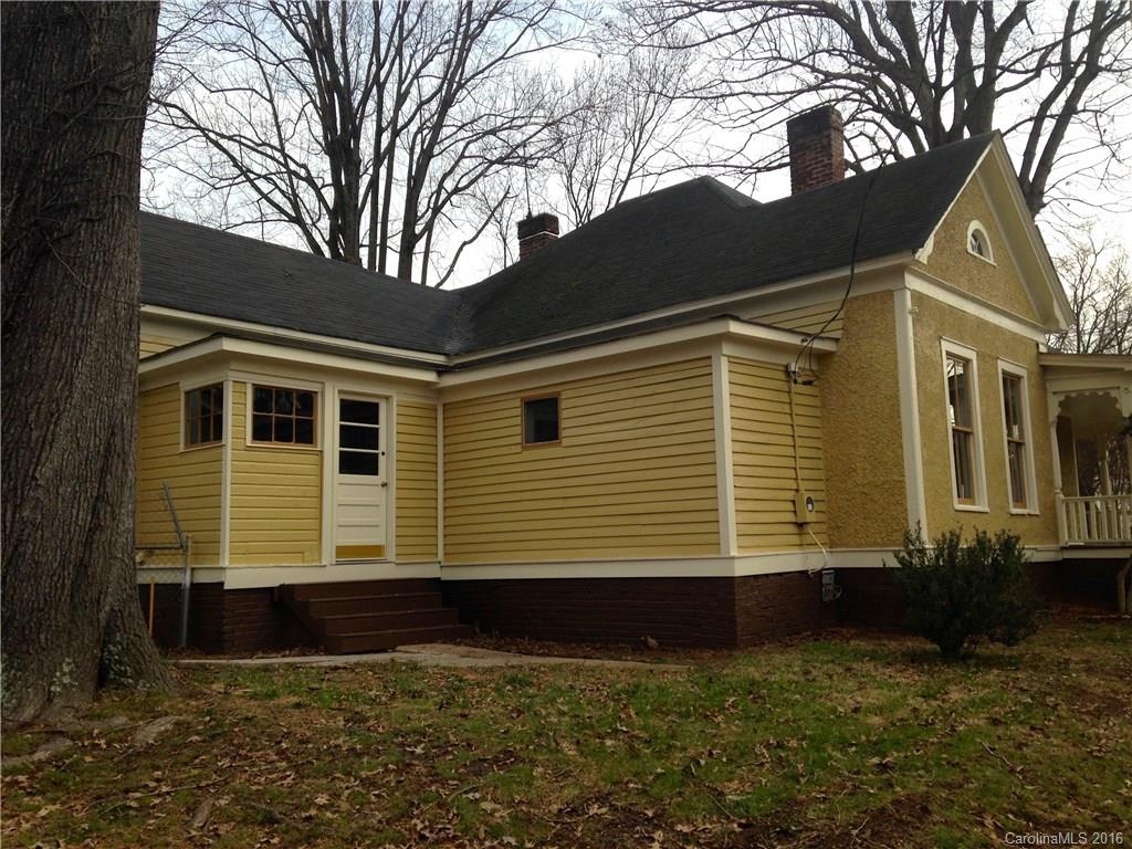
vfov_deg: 42.9
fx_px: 1079
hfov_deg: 55.4
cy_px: 424
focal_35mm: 33
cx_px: 566
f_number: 2.4
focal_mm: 4.12
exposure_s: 1/985
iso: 50
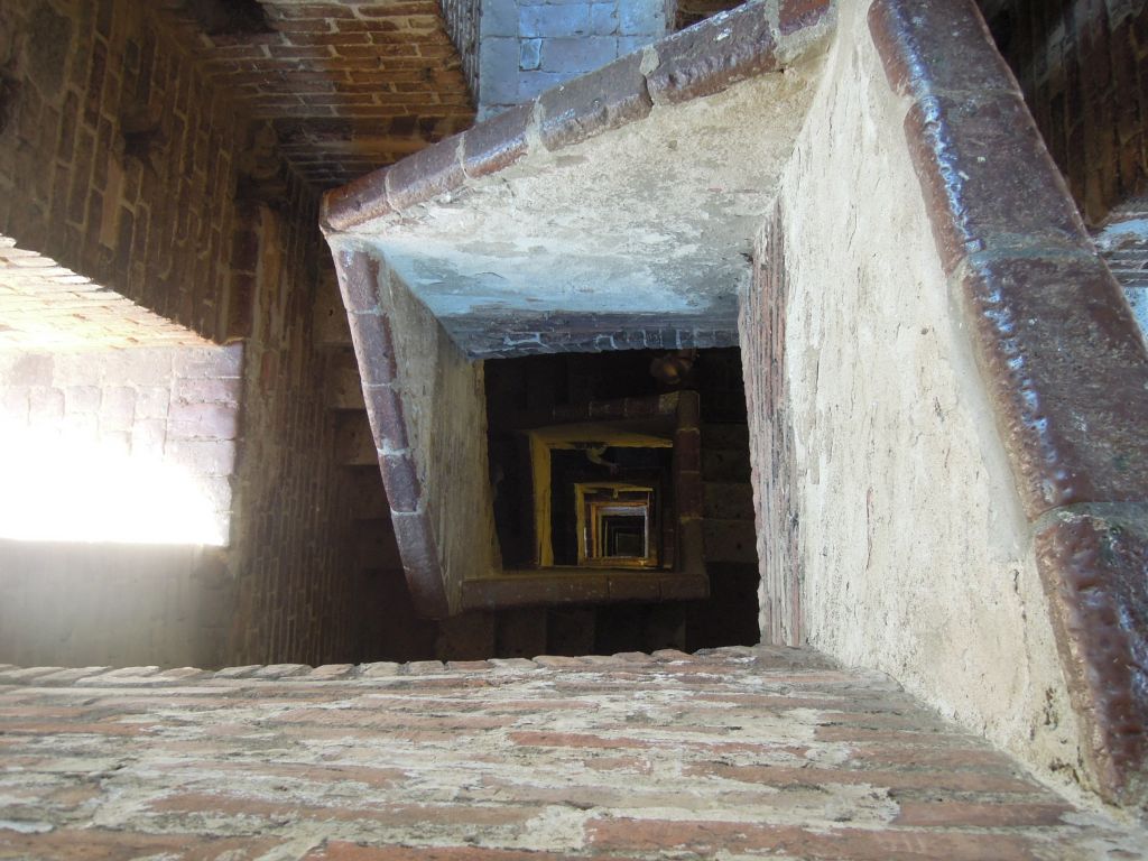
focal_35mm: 24
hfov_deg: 71.6
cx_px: 574
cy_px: 430
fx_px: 796
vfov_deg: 56.8
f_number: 2.8
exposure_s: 1/30
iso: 200
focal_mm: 4.3
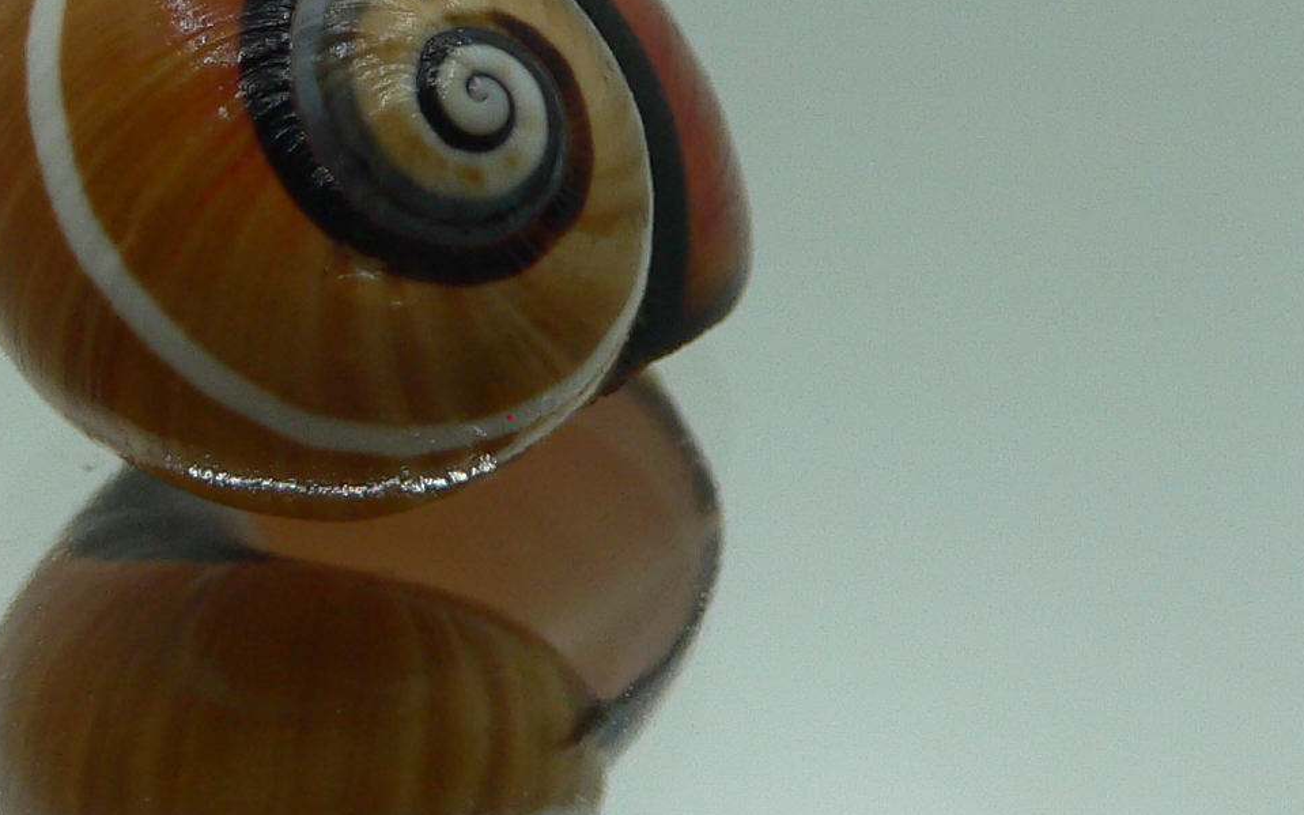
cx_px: 356
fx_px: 2771
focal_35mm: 78
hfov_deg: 26.2
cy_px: 215
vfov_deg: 16.6
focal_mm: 4.6
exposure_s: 1/80
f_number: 2.8
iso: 80
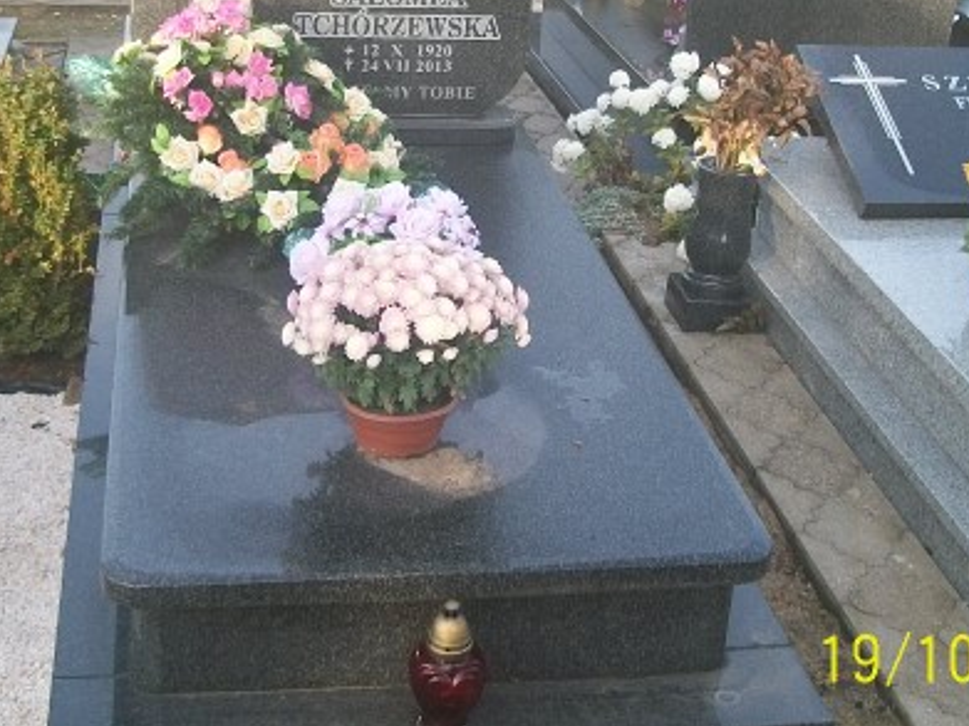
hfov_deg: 32.7
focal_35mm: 59
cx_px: 426
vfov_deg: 24.6
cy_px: 191
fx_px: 1651
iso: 80
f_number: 2.7
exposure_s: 1/200
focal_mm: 6
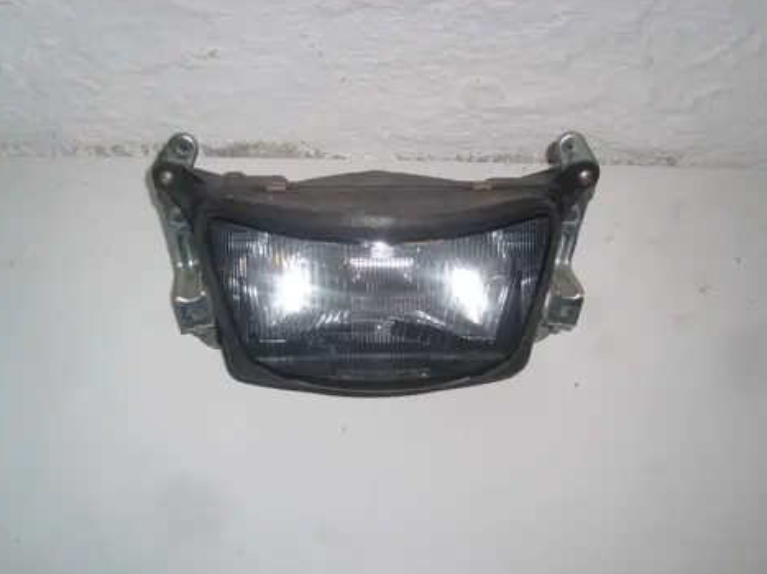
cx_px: 378
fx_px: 797
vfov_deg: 39.6
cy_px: 290
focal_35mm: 36
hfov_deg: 51.4
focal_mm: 5.8
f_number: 7.1
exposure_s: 1/30
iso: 50
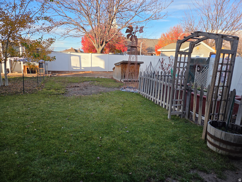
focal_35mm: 23
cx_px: 121
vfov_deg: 58.9
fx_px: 161
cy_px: 91
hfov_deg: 73.9
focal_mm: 5.4
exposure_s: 1/2060
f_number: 1.8
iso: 80
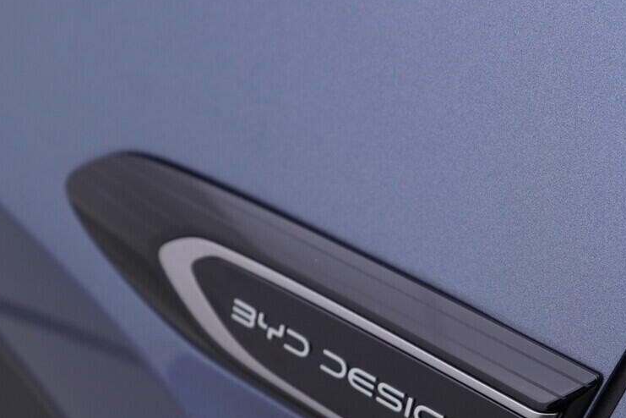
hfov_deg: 28.8
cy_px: 333
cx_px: 351
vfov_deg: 19.3
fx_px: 1217
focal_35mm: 70
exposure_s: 1/80
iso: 125
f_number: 4
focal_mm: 24
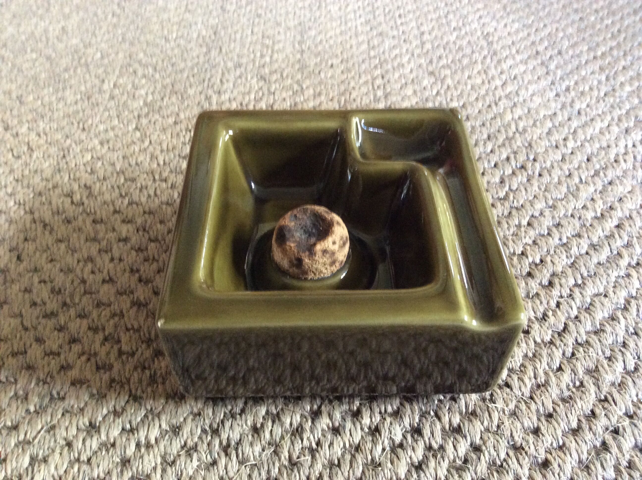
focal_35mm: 32
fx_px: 593
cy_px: 240
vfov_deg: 44.1
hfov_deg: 56.9
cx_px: 321
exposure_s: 1/17
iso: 320
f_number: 2.4
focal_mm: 3.3
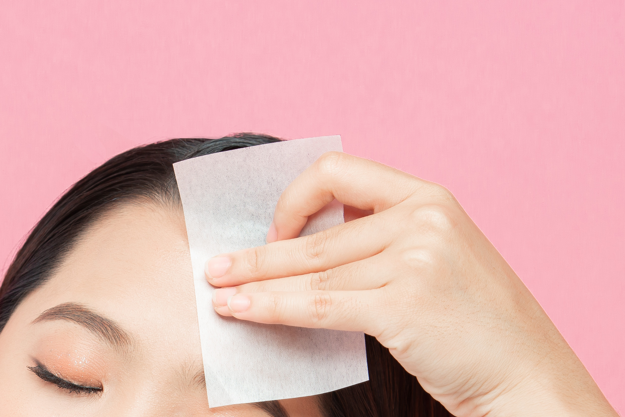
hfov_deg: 5.7
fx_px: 6304
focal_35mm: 363
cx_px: 86
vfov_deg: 3.8
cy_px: 586
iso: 200
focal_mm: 122
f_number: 5.6
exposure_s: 1/160
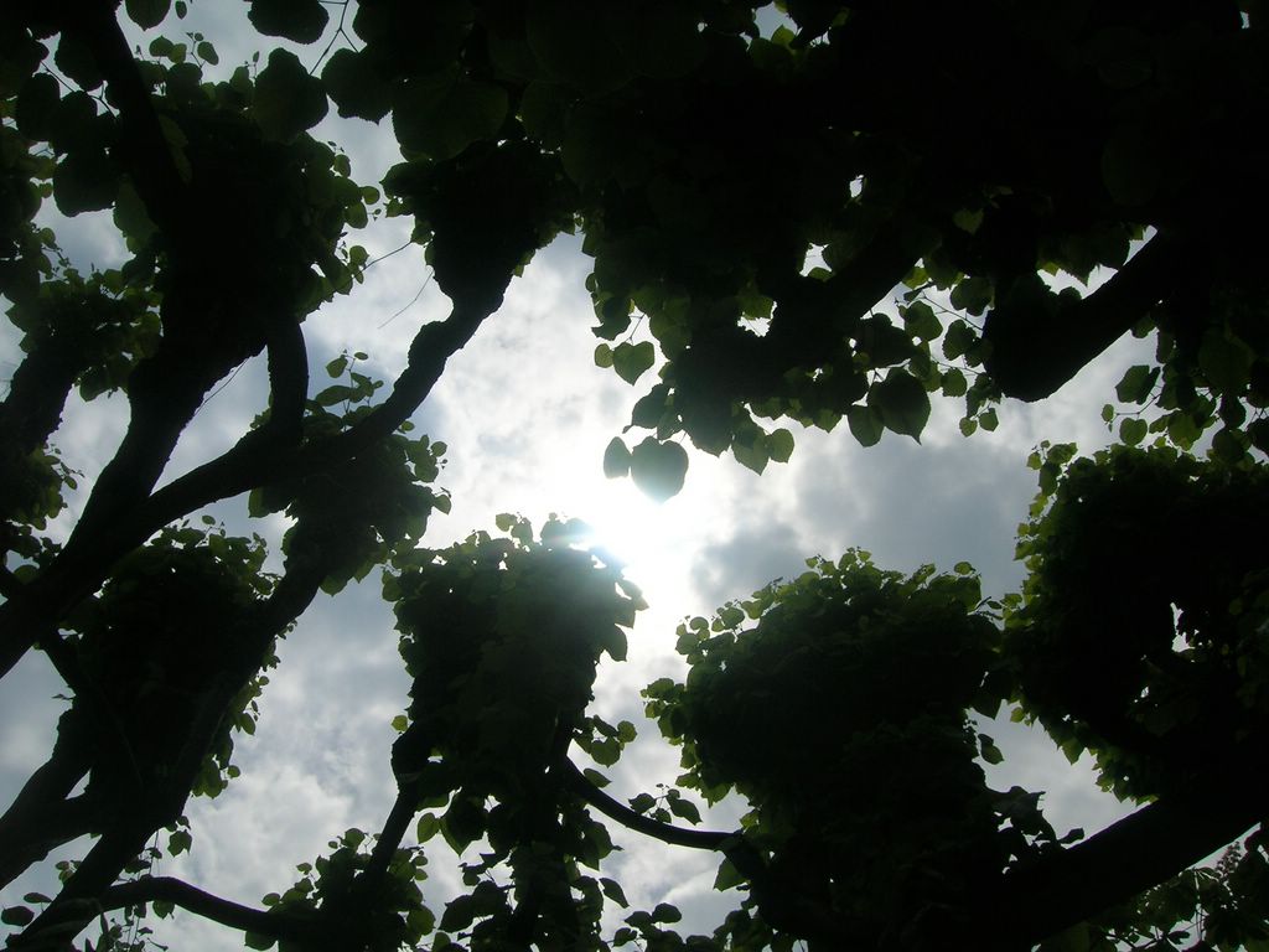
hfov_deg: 54.0
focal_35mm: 34
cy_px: 476
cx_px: 634
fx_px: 1246
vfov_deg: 41.8
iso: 50
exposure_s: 1/3003
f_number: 4.9
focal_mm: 5.7
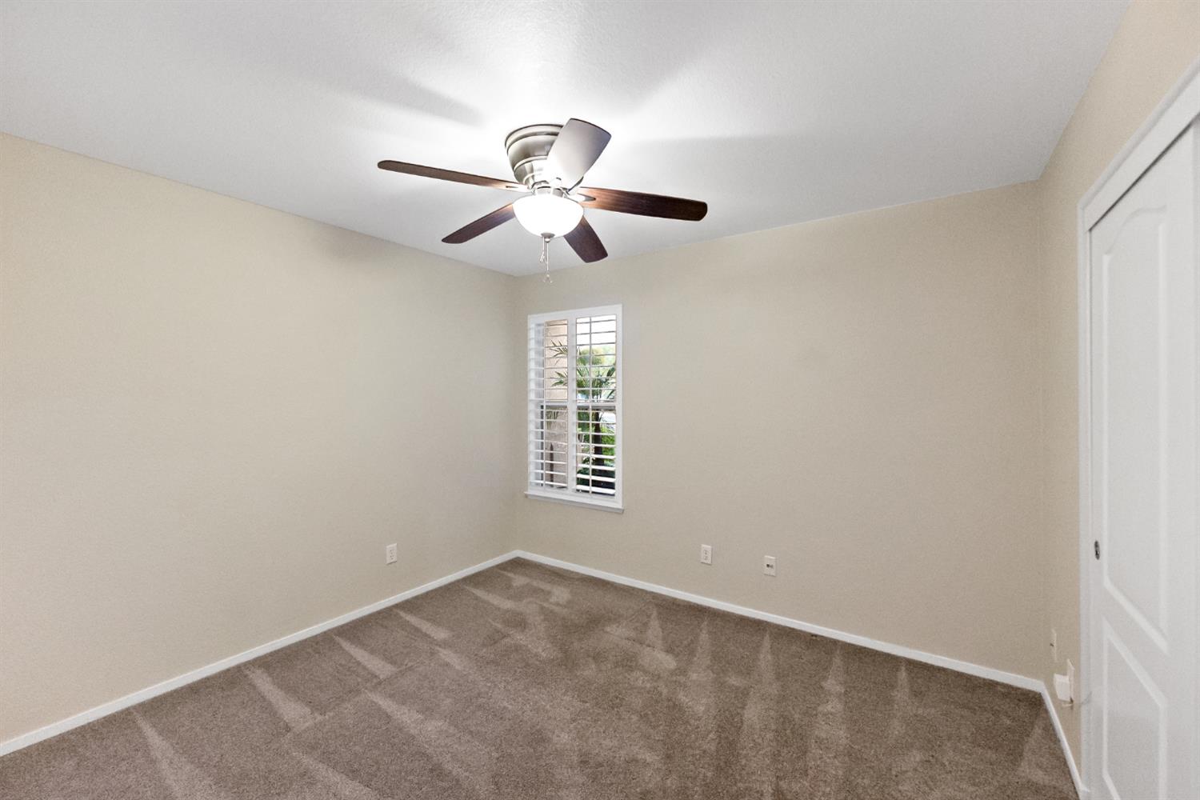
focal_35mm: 14
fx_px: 467
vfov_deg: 81.2
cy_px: 400
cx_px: 600
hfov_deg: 104.3
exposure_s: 1/160
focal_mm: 14
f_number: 4
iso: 5000
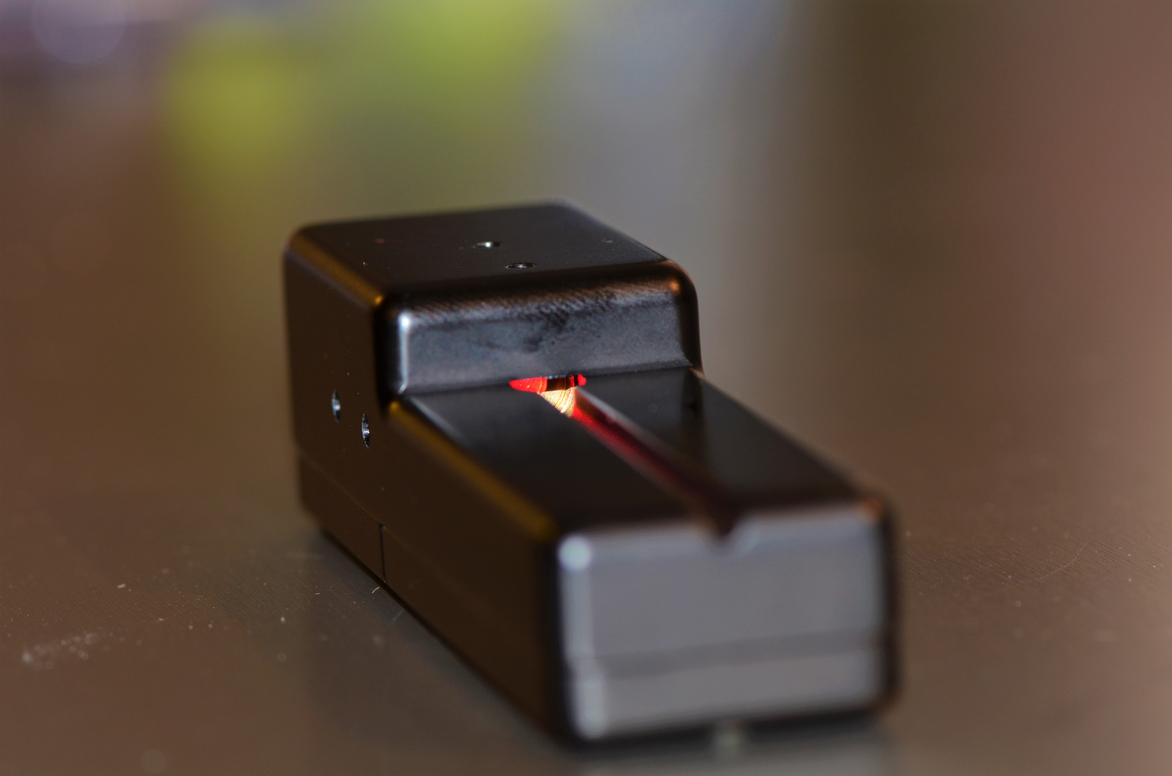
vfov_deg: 8.7
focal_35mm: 158
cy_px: 388
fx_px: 5117
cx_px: 586
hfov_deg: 13.1
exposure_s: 1/30
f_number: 5.6
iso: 200
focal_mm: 105
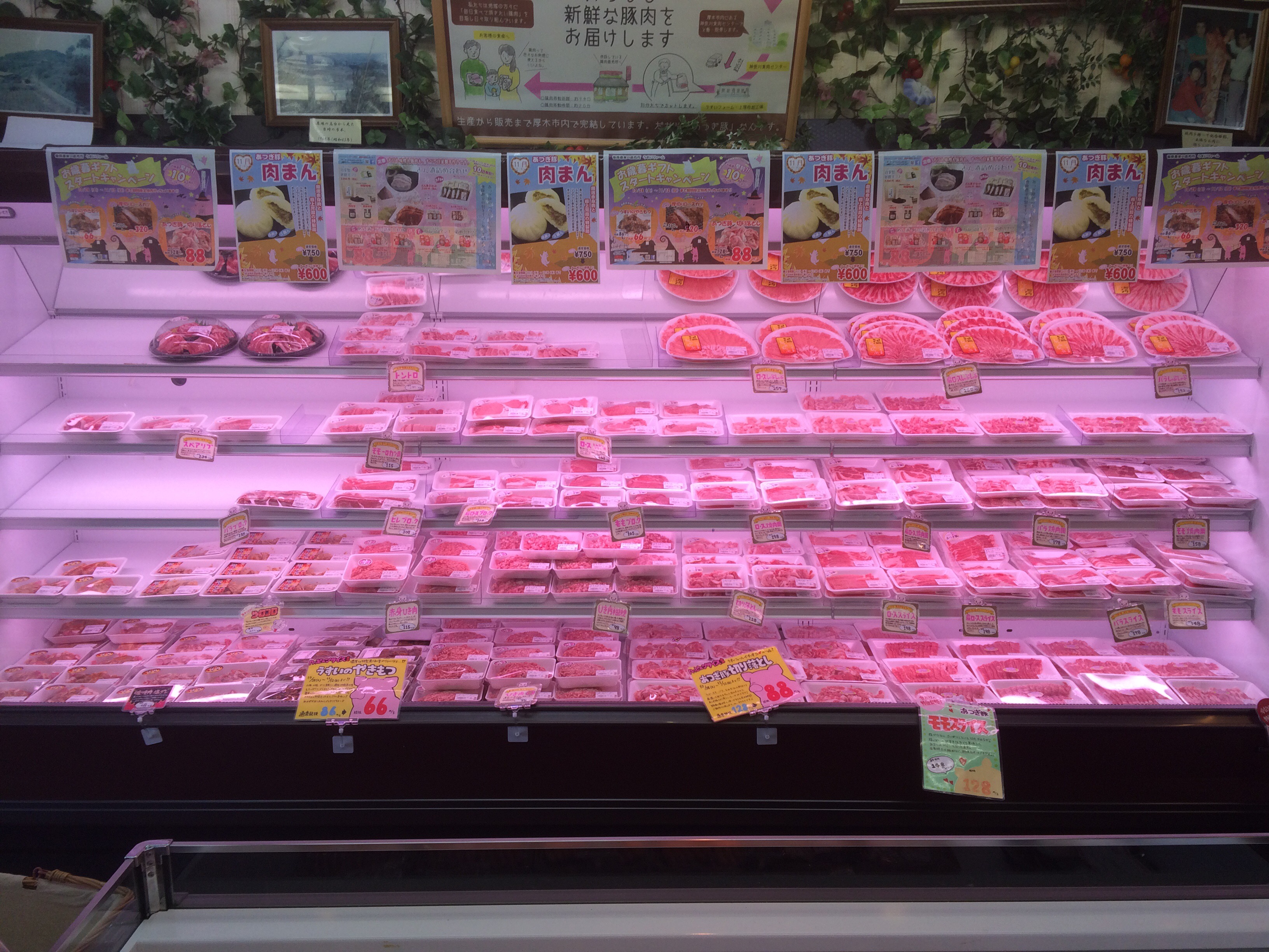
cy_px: 476
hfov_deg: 61.7
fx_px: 1063
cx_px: 634
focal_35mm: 29
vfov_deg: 48.2
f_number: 2.2
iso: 32
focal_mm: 4.15
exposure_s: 1/120
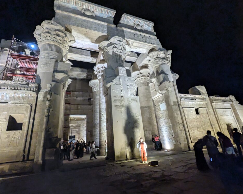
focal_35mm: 17
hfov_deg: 89.6
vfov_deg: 77.0
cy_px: 96
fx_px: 122
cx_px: 121
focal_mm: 2.22
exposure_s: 1/11.1
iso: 502
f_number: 2.2
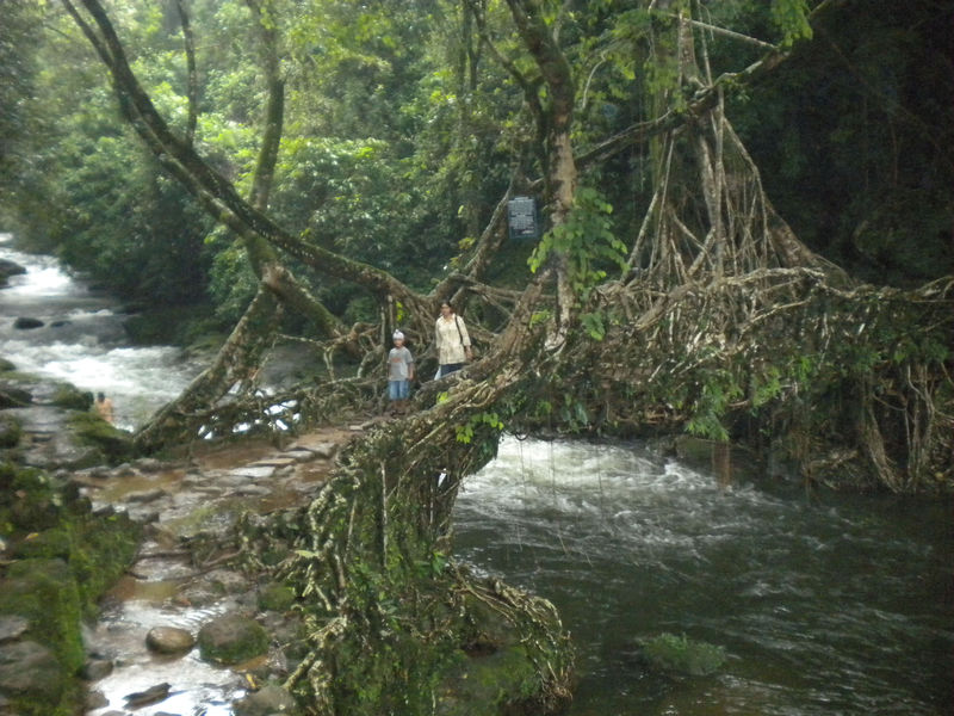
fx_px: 965
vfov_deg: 40.7
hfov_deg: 52.6
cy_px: 358
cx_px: 477
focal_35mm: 35
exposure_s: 1/30
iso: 800
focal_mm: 6.3
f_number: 3.1
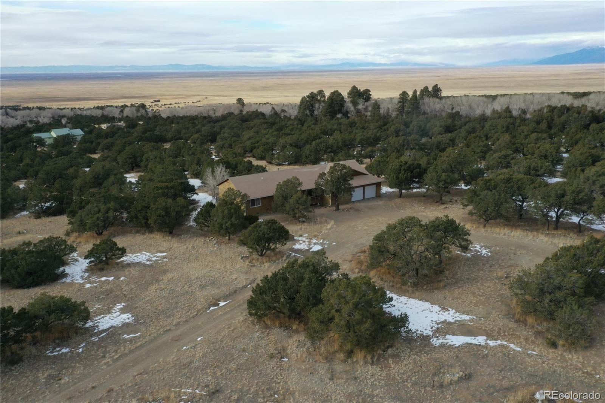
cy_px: 202
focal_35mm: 28
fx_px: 470
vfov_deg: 46.4
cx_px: 302
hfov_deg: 65.5
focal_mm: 10.26
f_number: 11
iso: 400
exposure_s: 1/240
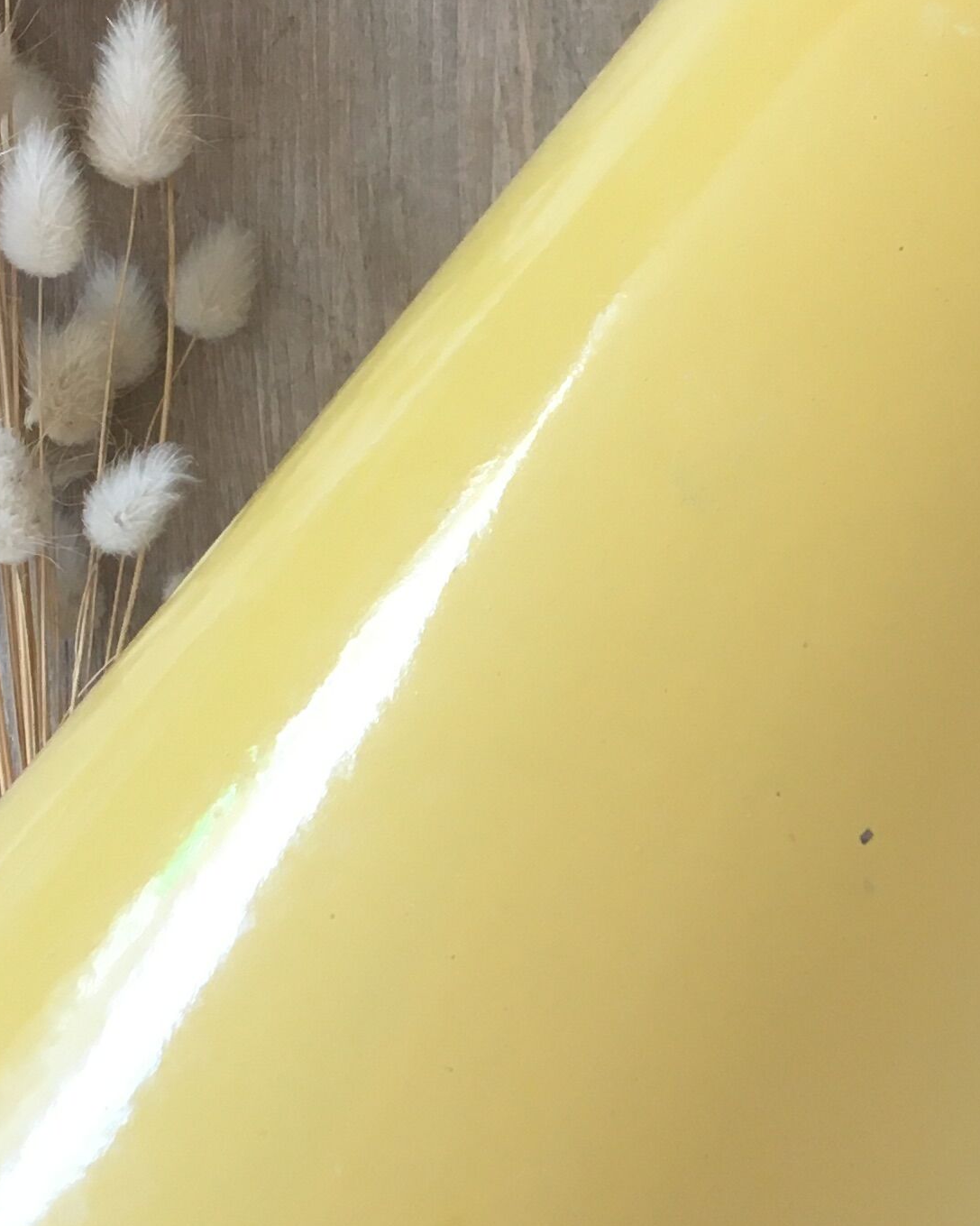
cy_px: 529
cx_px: 834
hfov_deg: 18.1
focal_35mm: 84
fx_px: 3046
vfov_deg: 22.7
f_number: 2.2
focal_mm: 4.15
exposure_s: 1/33
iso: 32
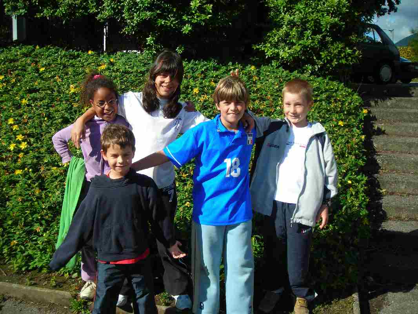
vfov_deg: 37.7
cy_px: 157
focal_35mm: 38
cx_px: 209
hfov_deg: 49.0
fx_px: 459
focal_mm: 6.3
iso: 50
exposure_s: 1/146
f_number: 6.4
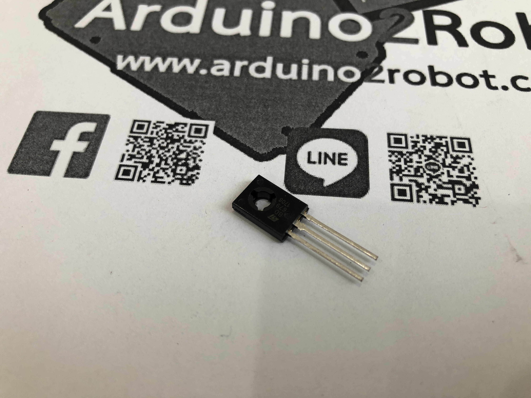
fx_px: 430
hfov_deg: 63.4
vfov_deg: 49.7
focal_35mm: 28
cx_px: 266
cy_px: 199
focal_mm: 3.99
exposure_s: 1/20
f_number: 1.8
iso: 40
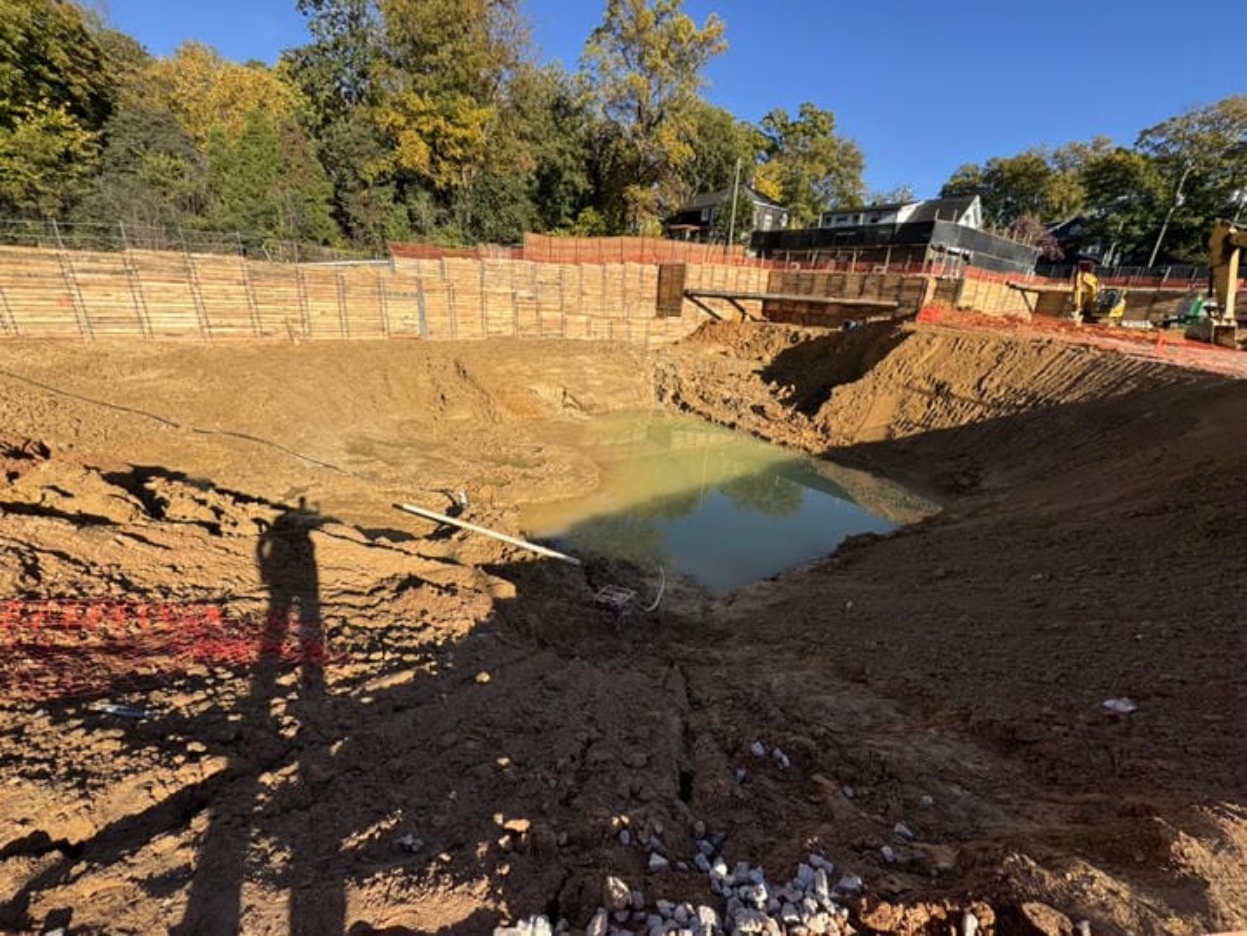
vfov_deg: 85.7
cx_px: 624
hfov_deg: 102.1
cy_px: 468
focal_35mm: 14
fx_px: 504
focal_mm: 2.22
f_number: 2.2
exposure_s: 1/1567
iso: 50
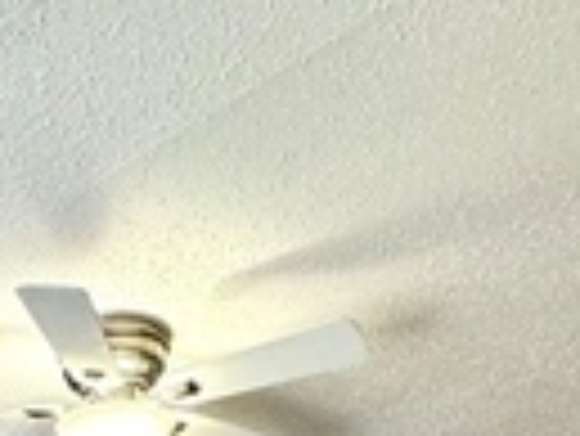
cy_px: 885
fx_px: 1090
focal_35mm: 65
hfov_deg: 28.3
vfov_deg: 16.7
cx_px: 27
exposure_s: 1/60
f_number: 2.2
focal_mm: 2.22
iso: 200
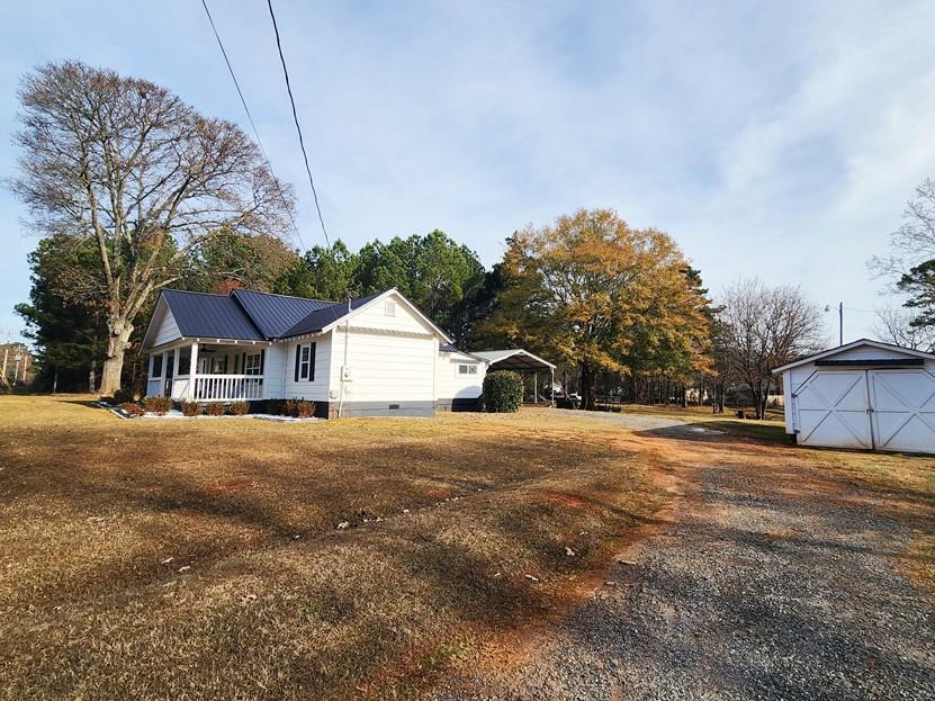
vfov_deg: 78.0
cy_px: 326
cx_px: 504
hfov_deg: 94.3
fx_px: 432
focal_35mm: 16
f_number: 2.2
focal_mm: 2.2
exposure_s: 1/1667
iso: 50
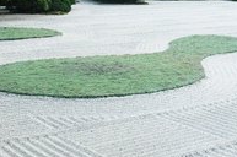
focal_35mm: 84
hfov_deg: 23.6
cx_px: 214
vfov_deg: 15.9
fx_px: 552
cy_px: 2
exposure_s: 1/25
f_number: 8
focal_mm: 24
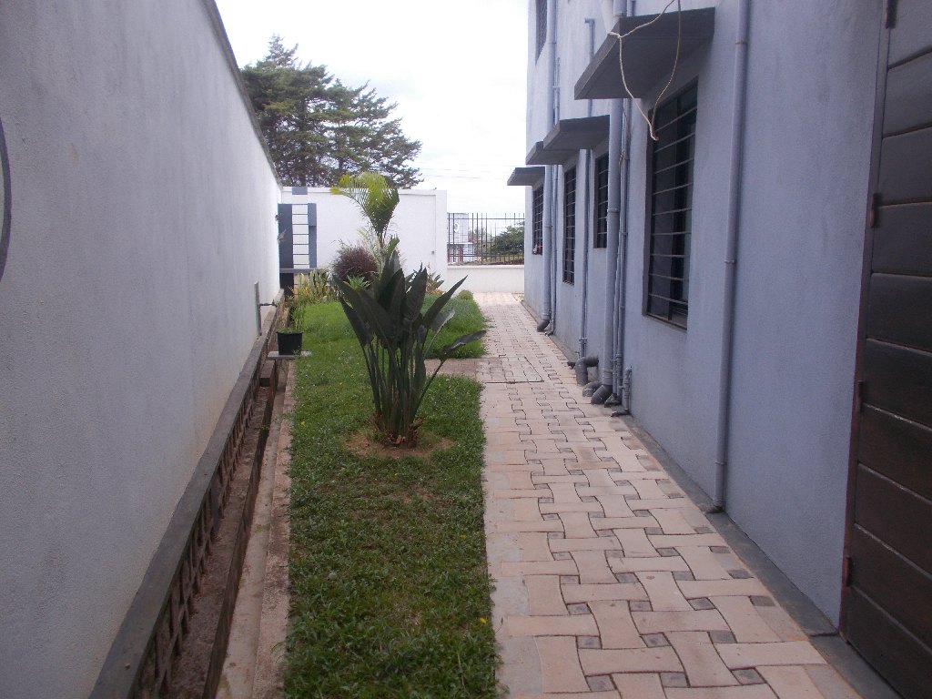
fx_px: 700
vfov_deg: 53.1
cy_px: 350
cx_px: 466
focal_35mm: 26
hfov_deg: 67.3
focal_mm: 4.6
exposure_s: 1/400
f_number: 3.2
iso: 80
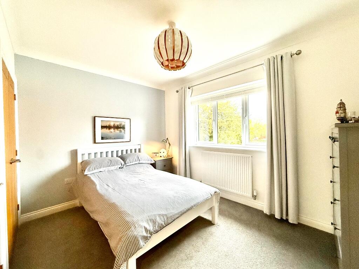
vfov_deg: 85.7
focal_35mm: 14
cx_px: 180
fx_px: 145
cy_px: 134
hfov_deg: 102.1
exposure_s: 1/100
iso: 400
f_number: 2.2
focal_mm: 2.22
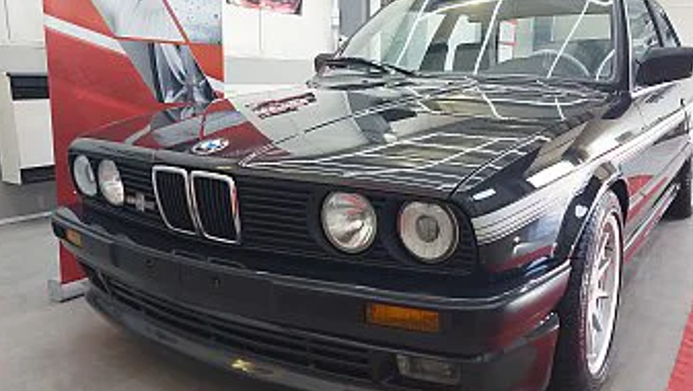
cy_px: 193
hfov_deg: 62.4
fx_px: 570
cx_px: 389
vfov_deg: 37.8
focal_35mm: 31
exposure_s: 1/50
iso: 100
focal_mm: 5.23
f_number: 1.8
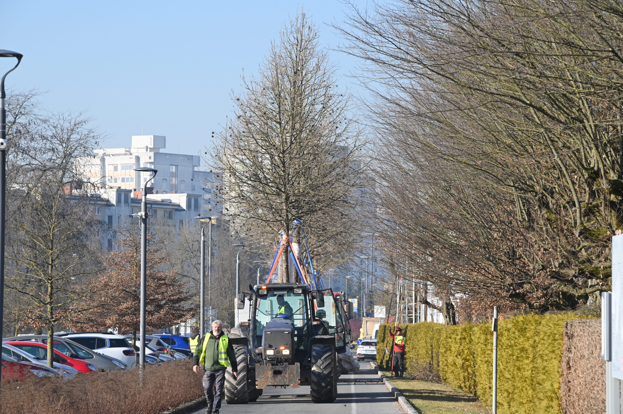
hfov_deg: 10.3
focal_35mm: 200
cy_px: 207
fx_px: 3459
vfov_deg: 6.9
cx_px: 312
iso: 1000
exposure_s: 1/800
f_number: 11
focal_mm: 200
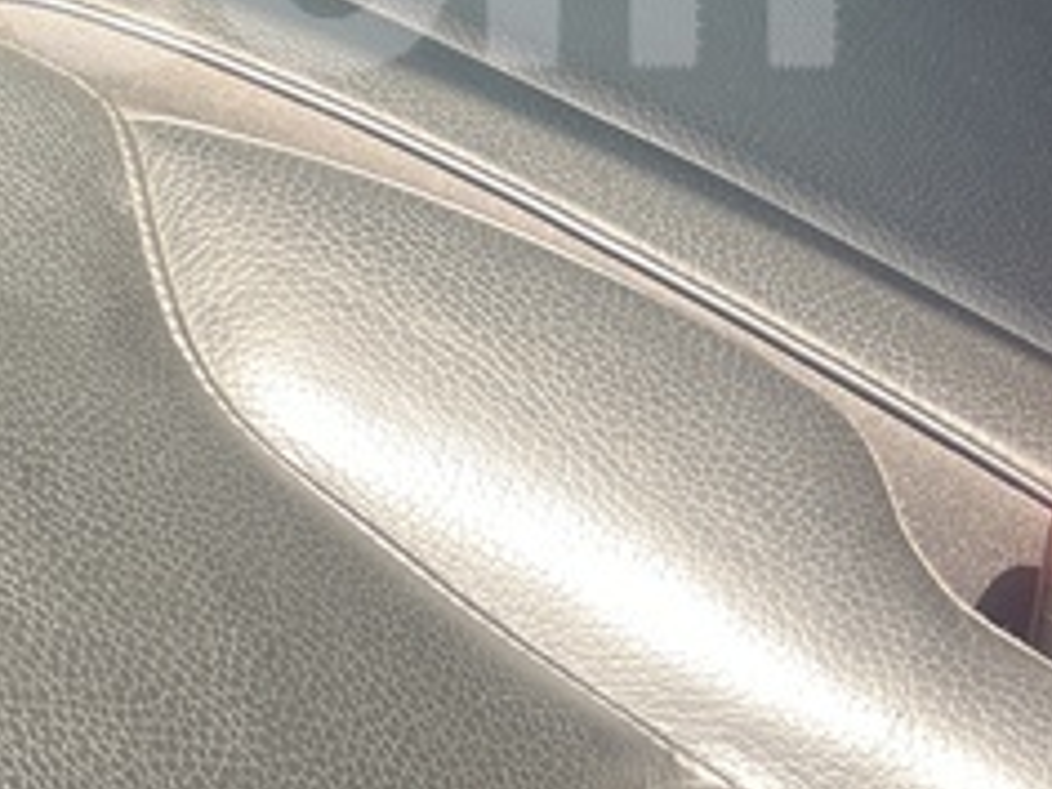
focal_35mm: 88
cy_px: -49
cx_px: -588
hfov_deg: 19.1
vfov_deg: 16.3
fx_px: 2674
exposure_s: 1/121
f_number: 1.5
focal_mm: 5.7
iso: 50
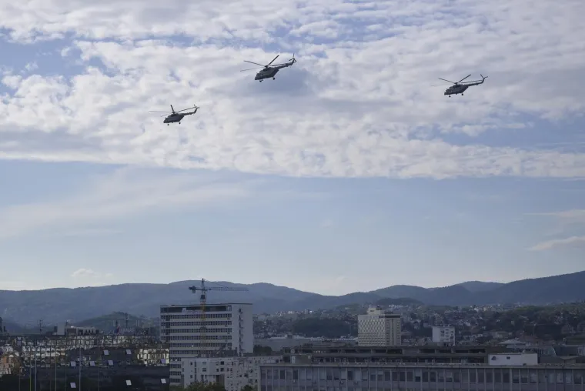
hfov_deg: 28.8
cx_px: 292
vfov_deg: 19.5
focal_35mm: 70
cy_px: 196
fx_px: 1138
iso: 125
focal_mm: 70
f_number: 2.8
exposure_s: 1/8000
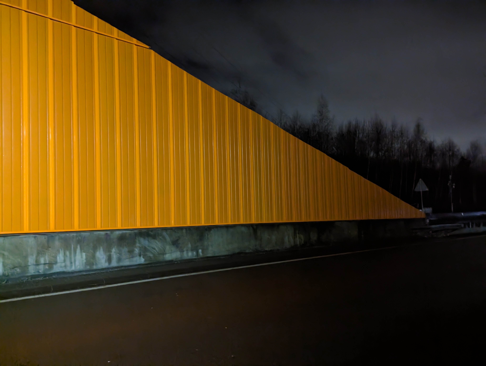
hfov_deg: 71.5
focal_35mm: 24
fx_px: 337
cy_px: 183
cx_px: 243
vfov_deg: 56.9
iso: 8493
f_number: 1.85
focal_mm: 6.81
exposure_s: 1/32.2
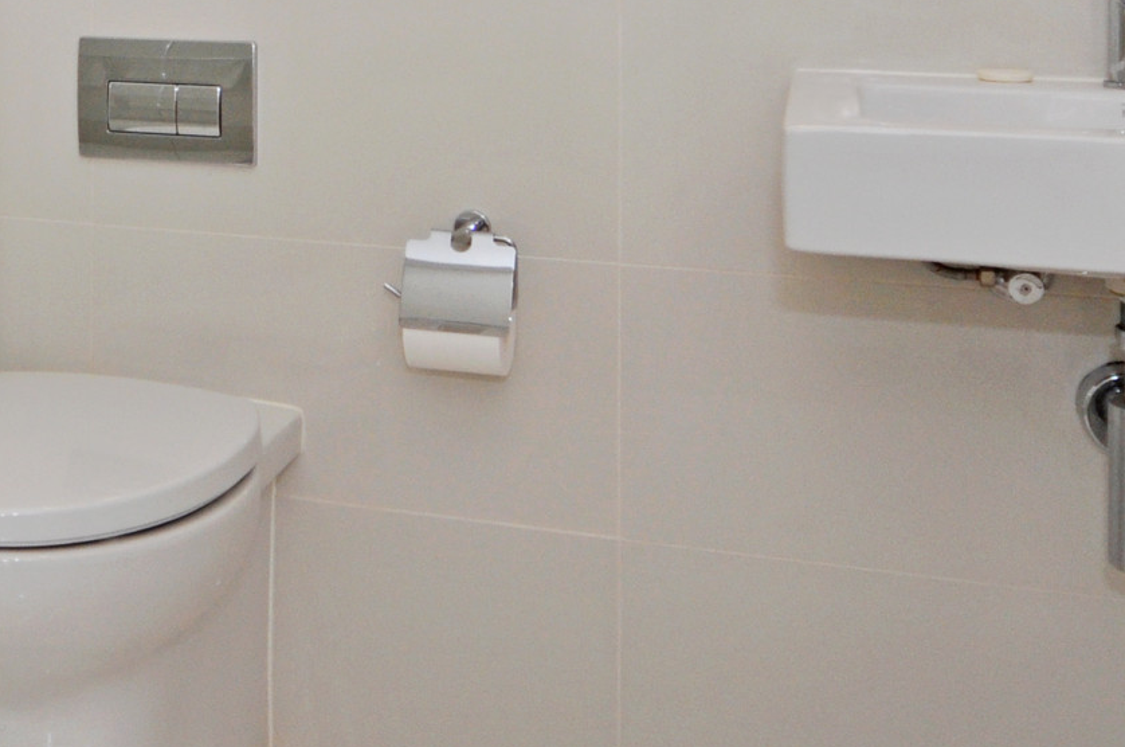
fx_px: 1716
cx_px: 148
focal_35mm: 55
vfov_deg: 22.8
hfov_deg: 34.6
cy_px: -124
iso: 320
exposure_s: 1/60
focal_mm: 12
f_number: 4.5
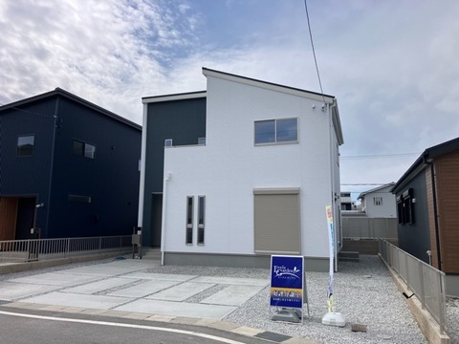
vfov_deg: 49.7
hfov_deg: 63.4
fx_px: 371
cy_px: 172
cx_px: 230
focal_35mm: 28
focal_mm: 3.99
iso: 32
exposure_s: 1/3436
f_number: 1.8
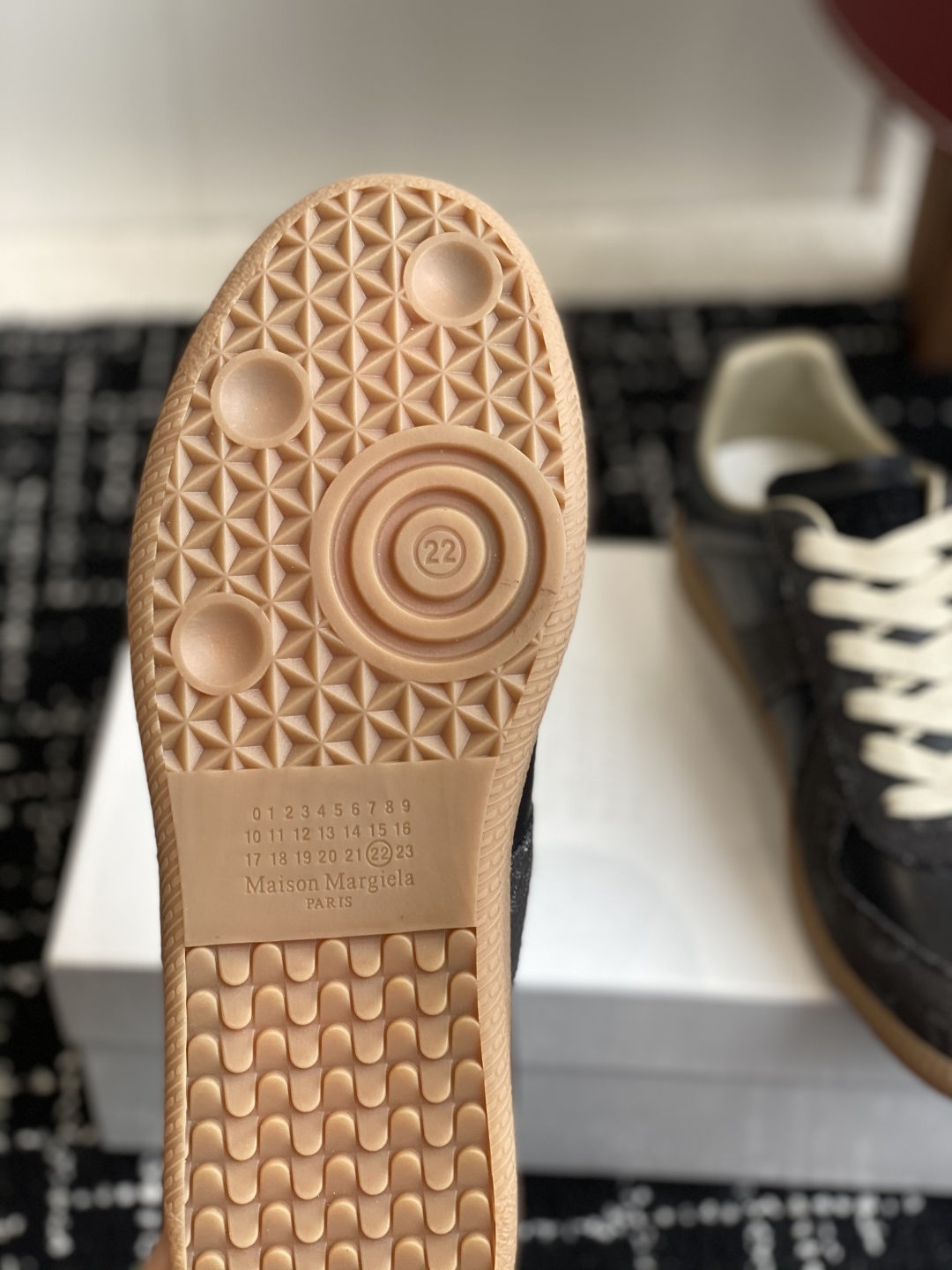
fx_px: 1907
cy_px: 635
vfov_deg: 36.8
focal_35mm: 52
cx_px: 476
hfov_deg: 28.0
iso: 32
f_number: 2
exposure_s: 1/122
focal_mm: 6
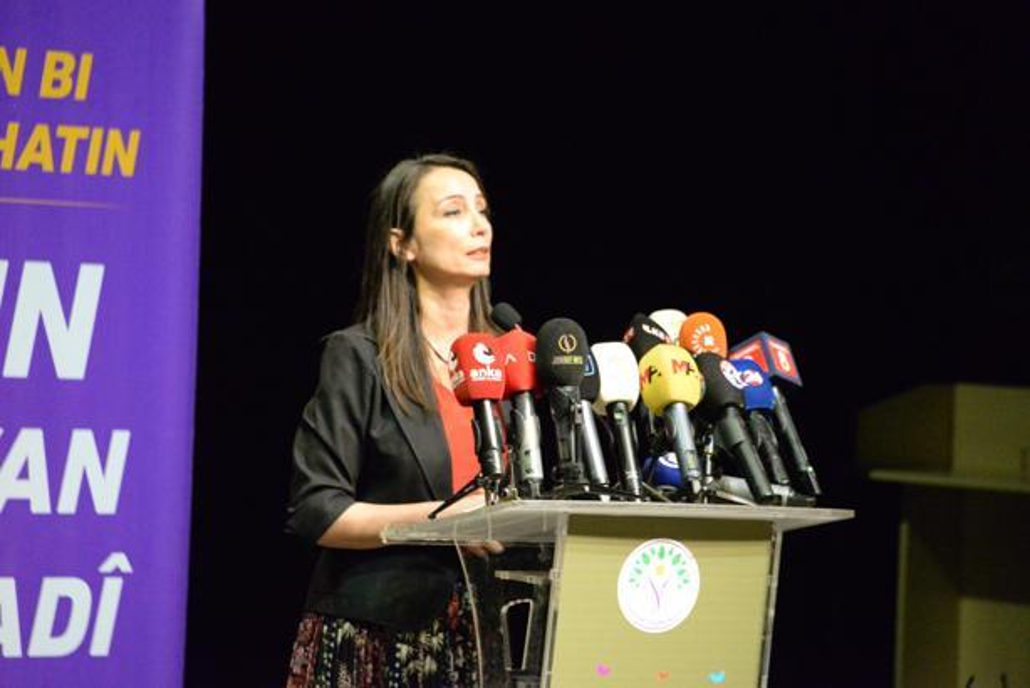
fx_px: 8587
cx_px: 515
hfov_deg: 6.9
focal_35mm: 300
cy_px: 344
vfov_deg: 4.6
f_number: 5.6
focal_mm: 300
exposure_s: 1/160
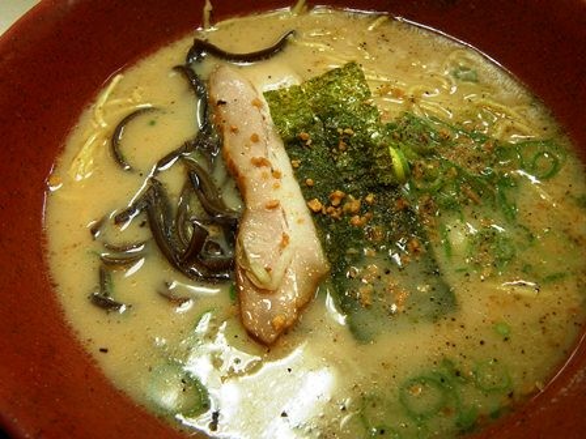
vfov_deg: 49.7
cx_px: 293
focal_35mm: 28
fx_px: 474
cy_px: 220
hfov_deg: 63.4
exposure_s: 1/50
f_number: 3.5
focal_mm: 5
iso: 125
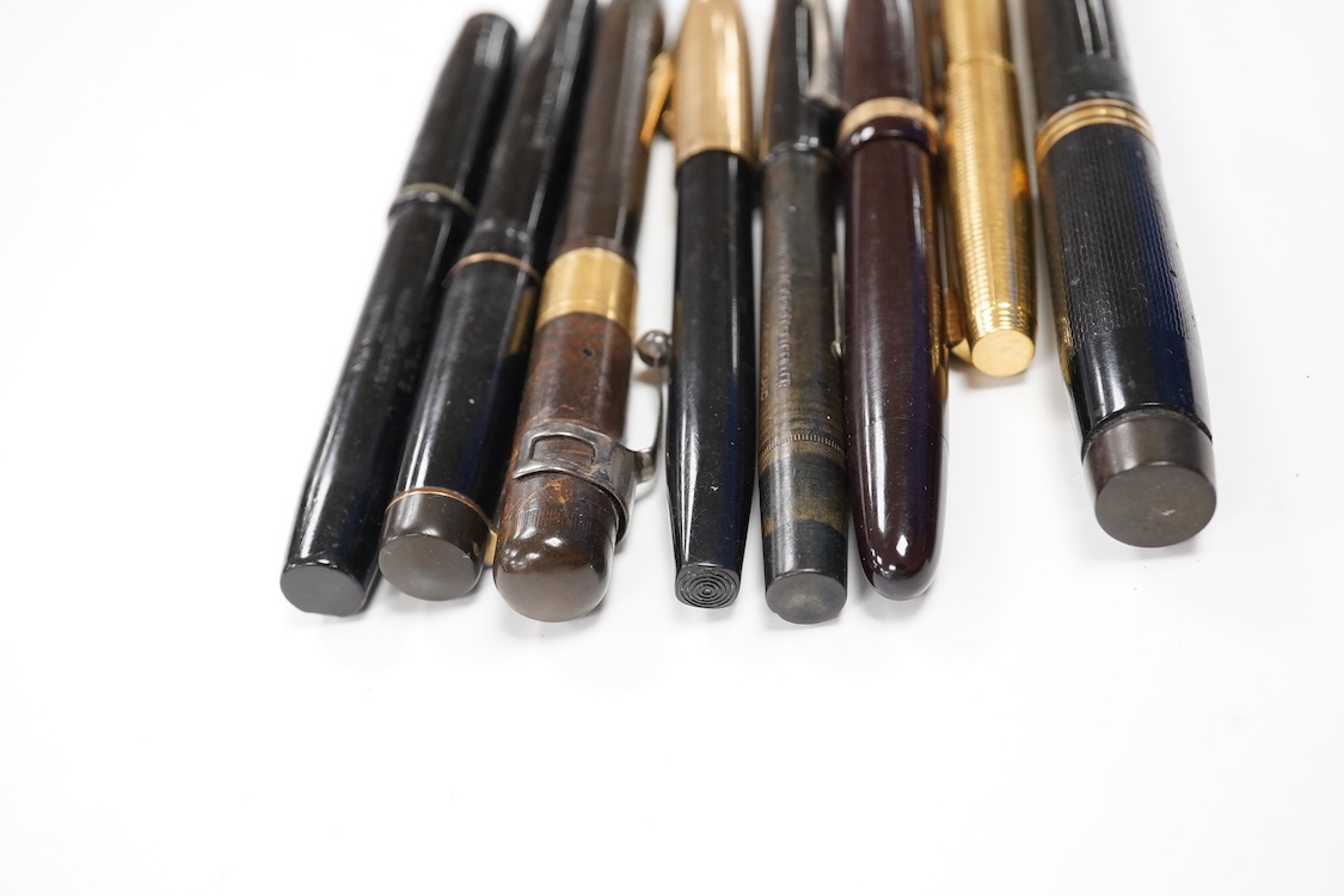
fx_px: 1680
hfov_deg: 43.6
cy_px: 448
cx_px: 672
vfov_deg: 29.9
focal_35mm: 45
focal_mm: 30
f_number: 10
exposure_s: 1/100
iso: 2500
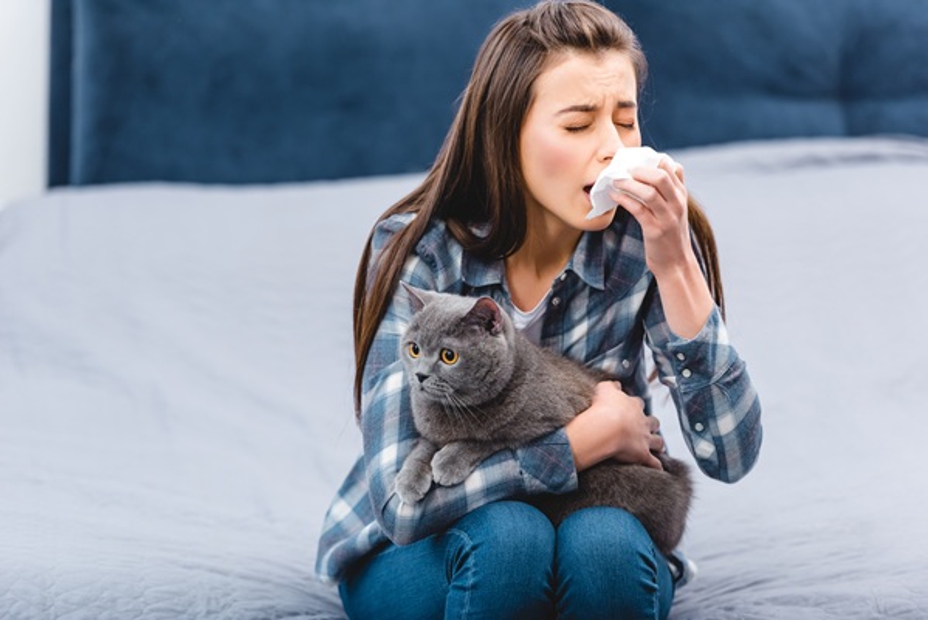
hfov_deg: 12.8
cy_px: 310
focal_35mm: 160
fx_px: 4126
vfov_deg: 8.6
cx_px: 464
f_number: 3.2
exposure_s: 1/250
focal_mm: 160
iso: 320
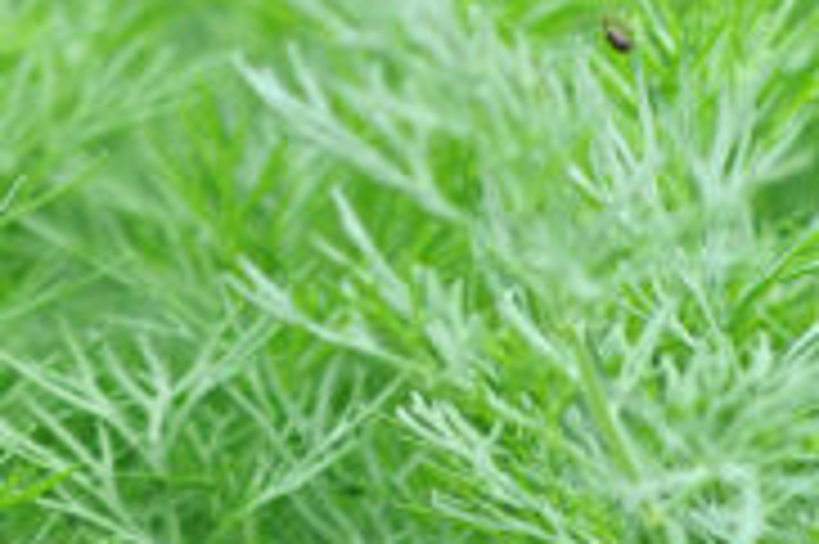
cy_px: 589
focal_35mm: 506
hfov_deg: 4.1
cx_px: 108
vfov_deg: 2.7
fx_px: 11501
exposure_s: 1/160
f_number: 5.6
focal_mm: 60
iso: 250
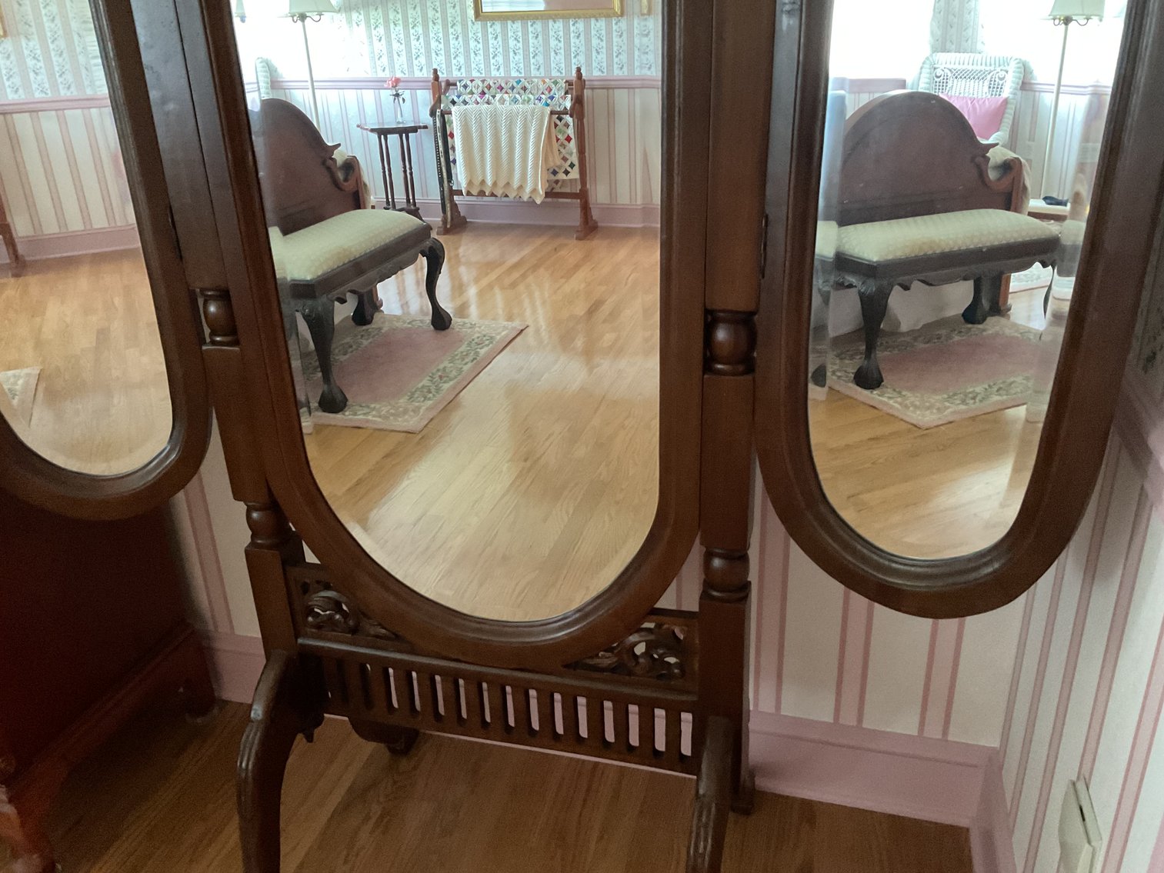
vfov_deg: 48.2
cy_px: 436
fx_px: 975
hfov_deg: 61.7
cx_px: 582
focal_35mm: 29
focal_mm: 3
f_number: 1.8
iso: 500
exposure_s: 1/24
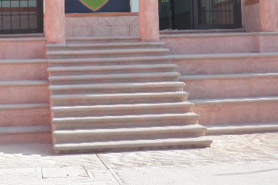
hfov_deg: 27.5
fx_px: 563
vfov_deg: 18.5
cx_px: 90
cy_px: 33
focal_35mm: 73
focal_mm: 7.57
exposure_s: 1/100
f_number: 5
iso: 50
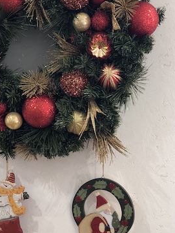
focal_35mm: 96
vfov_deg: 20.4
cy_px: 150
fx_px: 647
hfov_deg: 15.3
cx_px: 28
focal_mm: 6
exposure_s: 1/60
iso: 64
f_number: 2.4
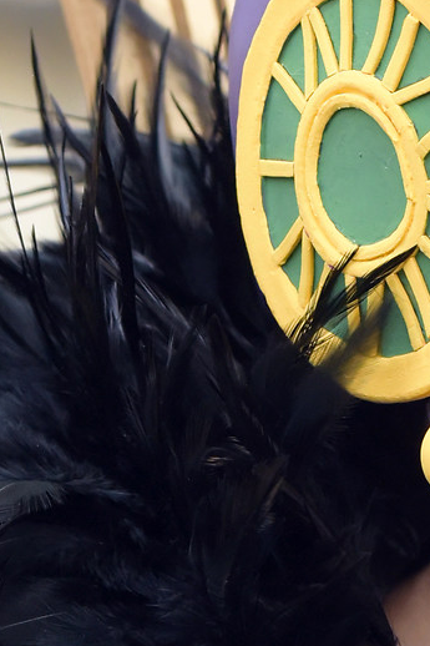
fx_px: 8480
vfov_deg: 4.4
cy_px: 385
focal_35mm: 473
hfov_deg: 2.9
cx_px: 606
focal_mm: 102
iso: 2000
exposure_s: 1/1000
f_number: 6.3
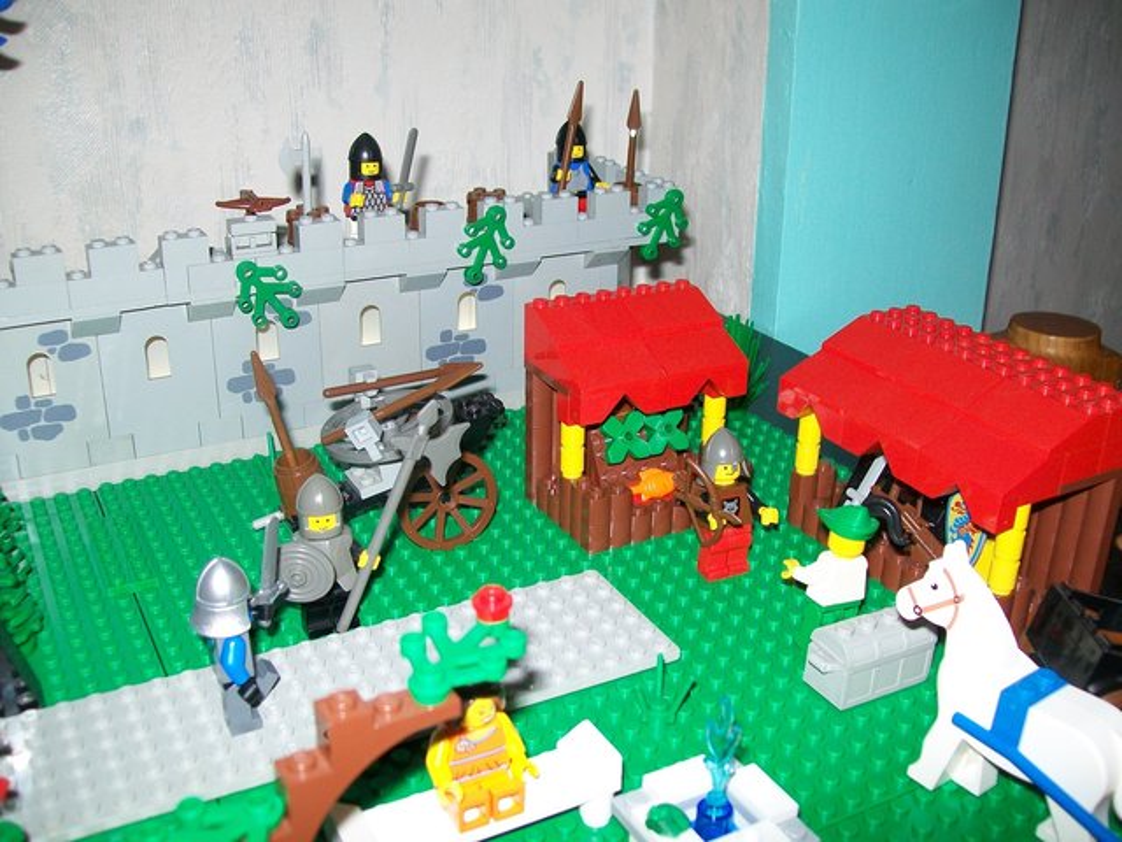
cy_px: 421
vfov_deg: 39.7
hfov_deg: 51.4
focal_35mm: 36
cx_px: 561
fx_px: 1167
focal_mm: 6
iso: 64
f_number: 2.7
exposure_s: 1/60
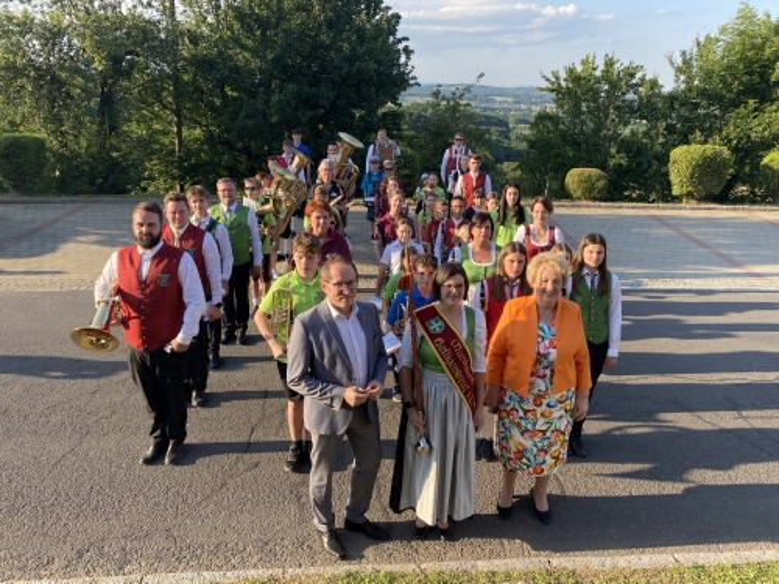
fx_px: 585
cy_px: 292
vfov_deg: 53.1
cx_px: 390
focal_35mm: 26
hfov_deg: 67.3
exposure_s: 1/669
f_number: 1.8
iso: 32
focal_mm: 4.25
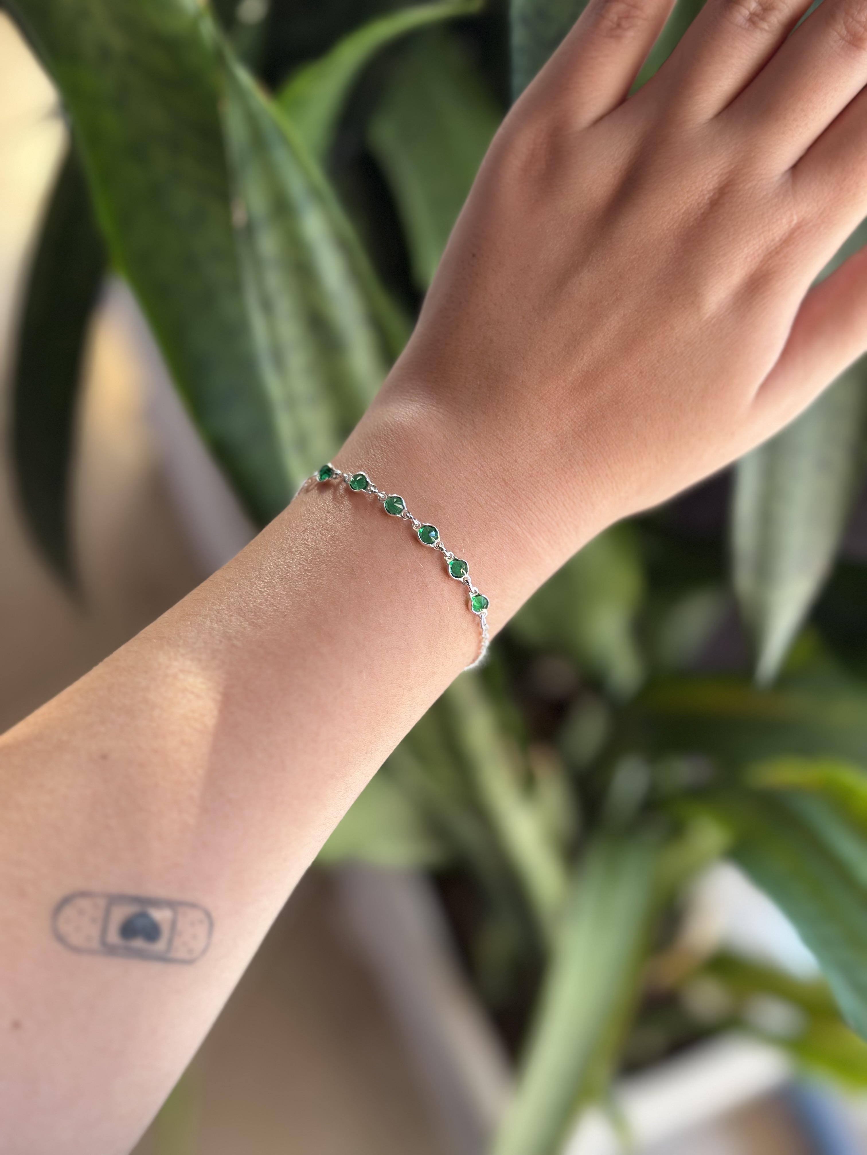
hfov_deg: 30.3
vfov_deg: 39.7
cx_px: 434
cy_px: 578
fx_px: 1603
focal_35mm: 48
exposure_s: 1/60
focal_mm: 6.86
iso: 125
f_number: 1.78
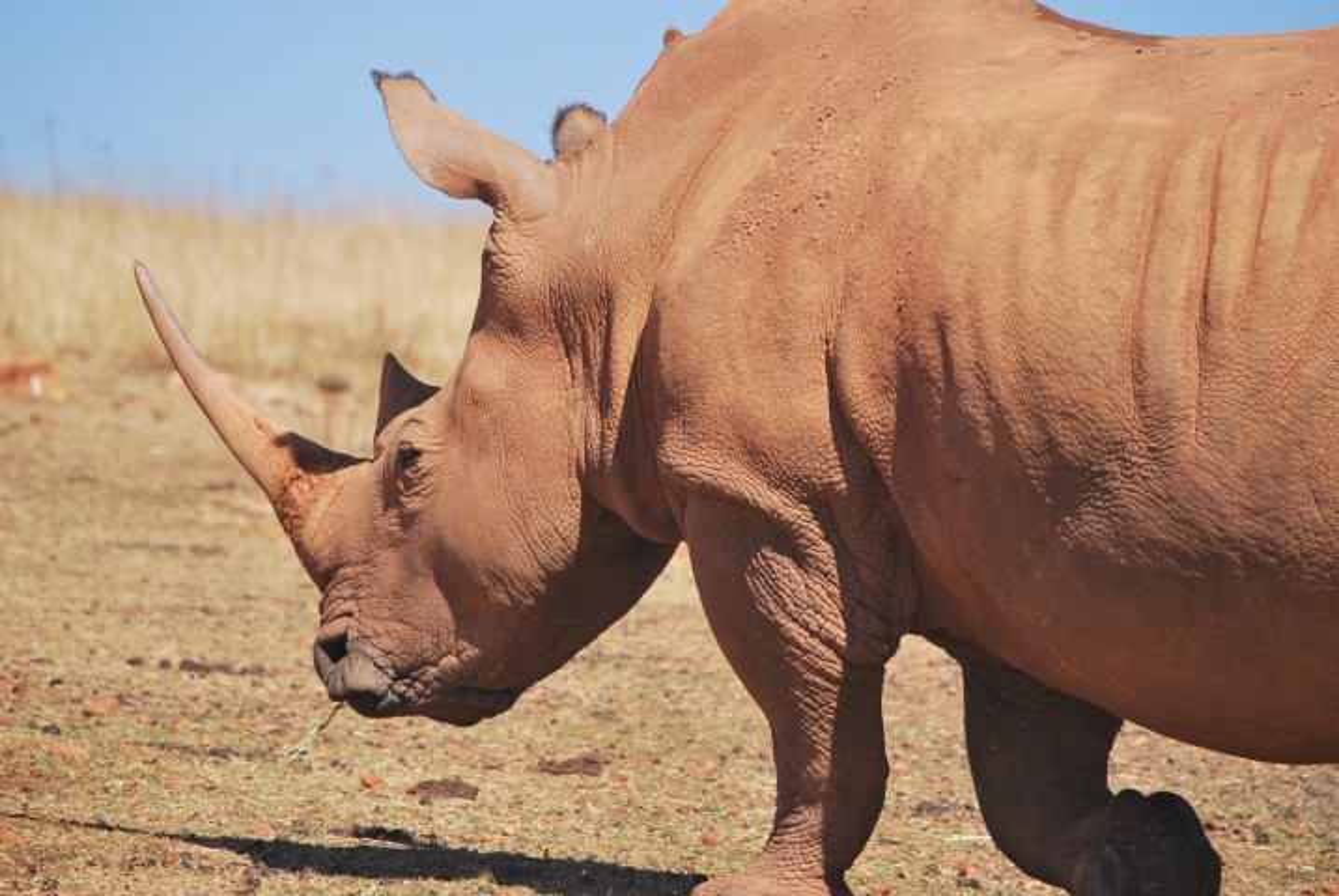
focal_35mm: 300
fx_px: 11172
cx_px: 670
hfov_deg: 6.9
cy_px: 448
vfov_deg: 4.6
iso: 200
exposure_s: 1/640
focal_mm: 200
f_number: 8
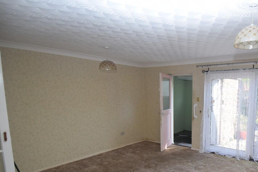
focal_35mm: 26
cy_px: 120
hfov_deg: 66.1
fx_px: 186
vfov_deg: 48.4
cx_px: 186
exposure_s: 1/160
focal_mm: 12
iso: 400
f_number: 6.3
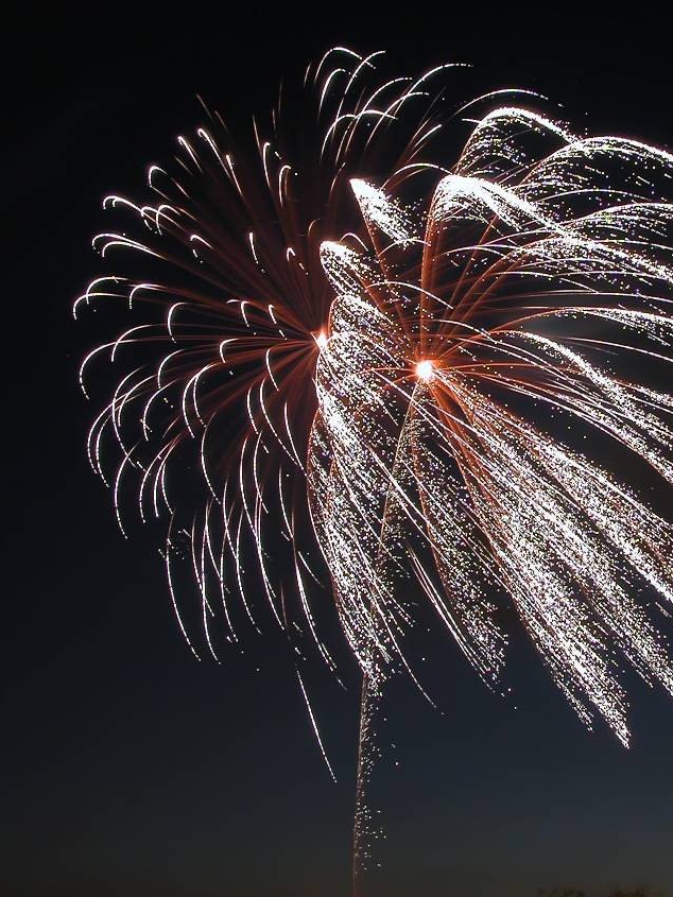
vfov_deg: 35.7
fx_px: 1374
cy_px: 271
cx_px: 456
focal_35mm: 53
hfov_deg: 27.3
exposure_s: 11.5
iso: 100
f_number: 7.1
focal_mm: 8.9
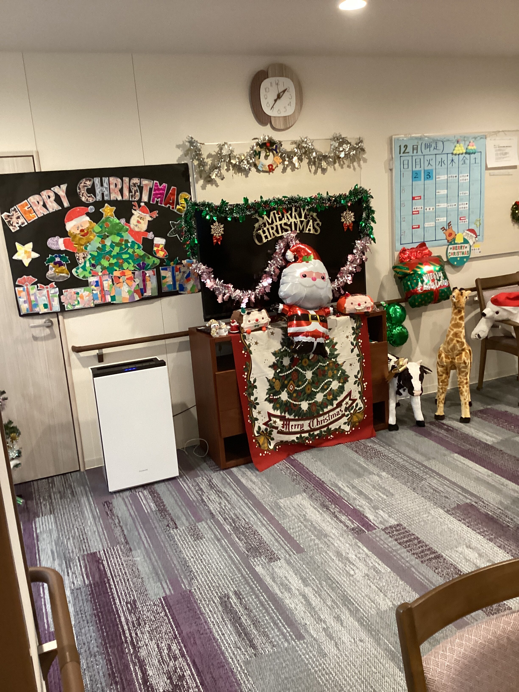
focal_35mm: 31
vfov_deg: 58.4
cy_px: 346
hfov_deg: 45.4
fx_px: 620
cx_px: 260
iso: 320
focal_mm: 3.3
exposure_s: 1/60
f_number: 2.4
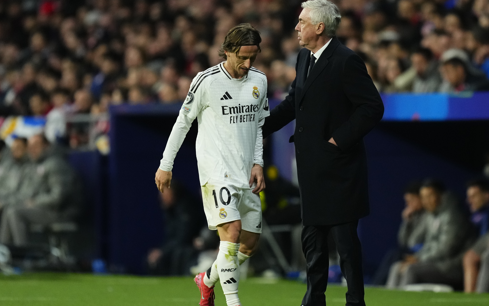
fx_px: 6184
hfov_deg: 4.5
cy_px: 153
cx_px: 268
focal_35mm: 464
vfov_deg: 2.8
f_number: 2.8
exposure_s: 1/1600
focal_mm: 400
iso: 3200
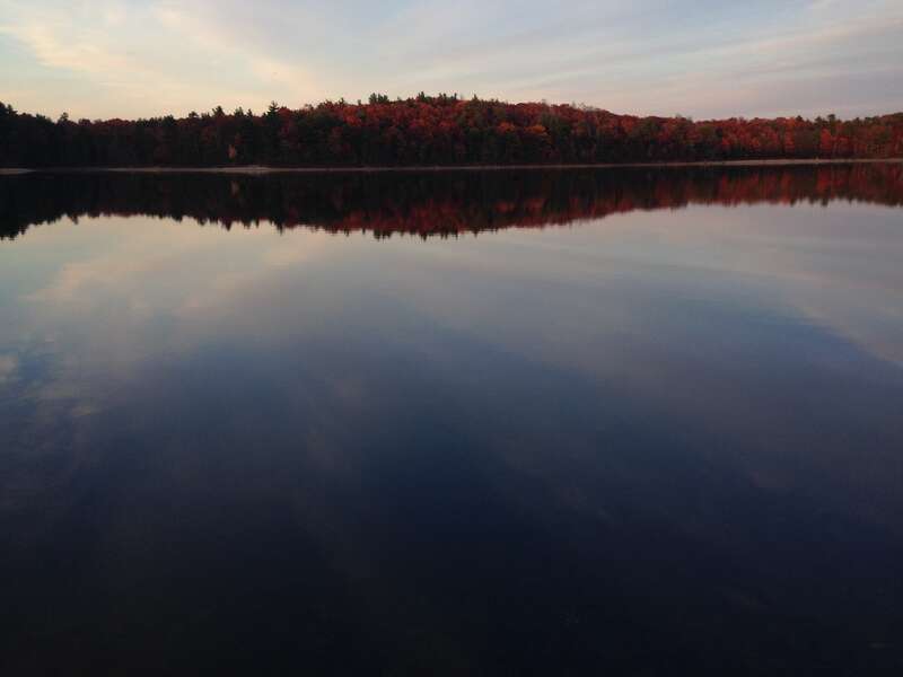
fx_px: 861
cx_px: 452
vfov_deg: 42.9
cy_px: 338
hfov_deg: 55.4
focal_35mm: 33
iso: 50
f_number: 2.4
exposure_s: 1/249
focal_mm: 4.12
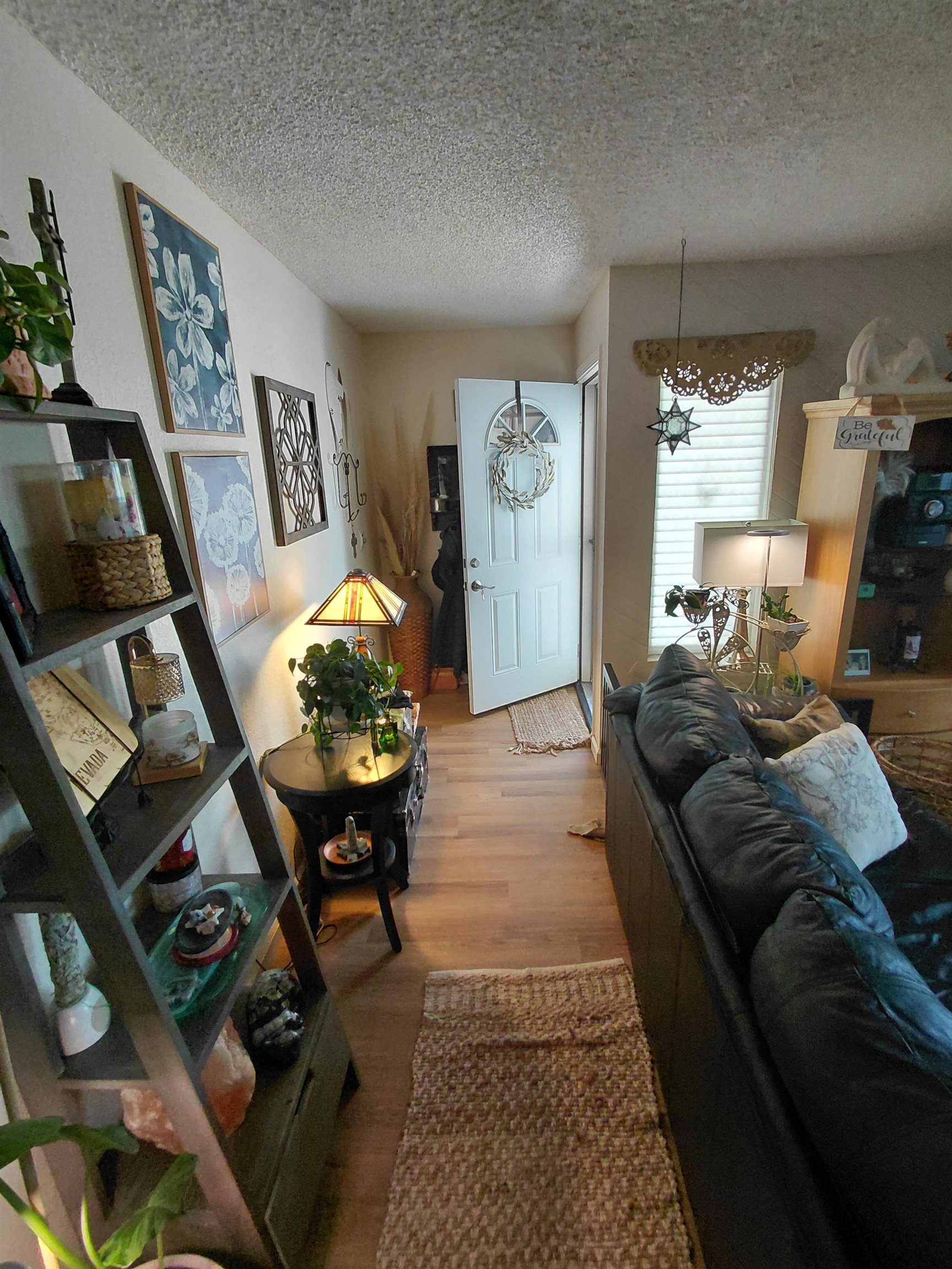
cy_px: 634
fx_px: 587
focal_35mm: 16
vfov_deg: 94.5
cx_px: 476
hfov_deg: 78.1
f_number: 2.2
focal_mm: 1.64
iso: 100
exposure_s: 1/60
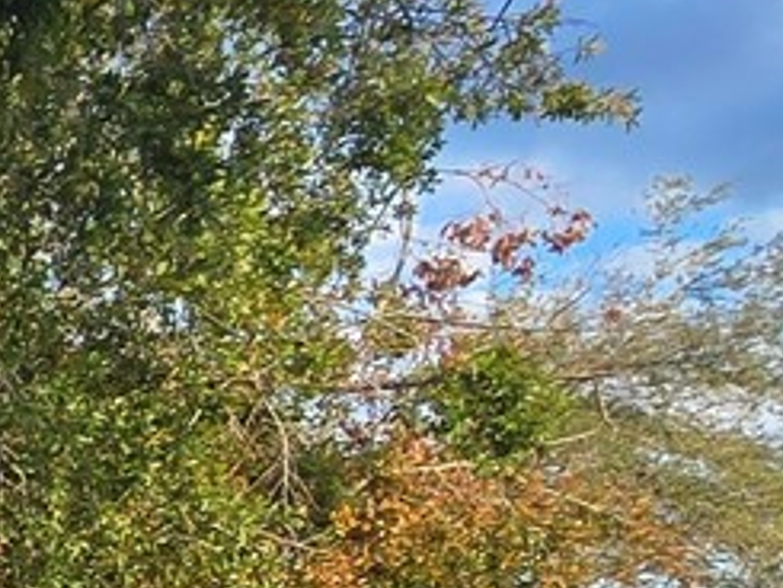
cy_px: 745
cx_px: -1042
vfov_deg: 16.5
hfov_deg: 15.1
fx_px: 1924
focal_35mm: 85
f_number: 2.2
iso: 50
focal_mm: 2.2
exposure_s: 1/686
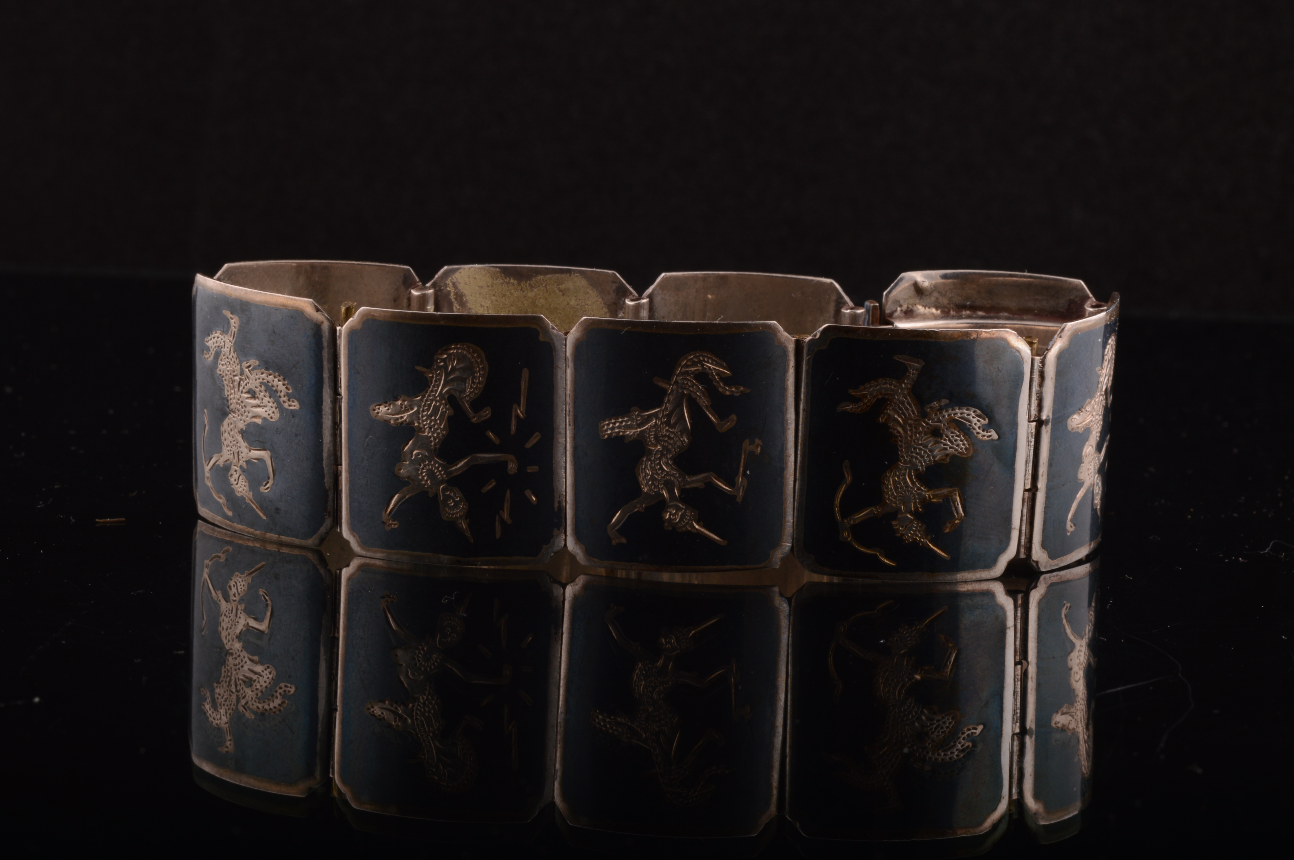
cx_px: 647
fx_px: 3232
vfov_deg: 15.2
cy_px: 430
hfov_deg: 22.6
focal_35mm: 90
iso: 100
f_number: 22
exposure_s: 1/200
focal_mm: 60
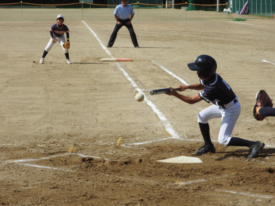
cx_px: 138
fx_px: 1072
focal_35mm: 135
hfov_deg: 14.6
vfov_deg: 11.0
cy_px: 103
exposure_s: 1/800
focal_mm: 24.2
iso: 100
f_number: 5
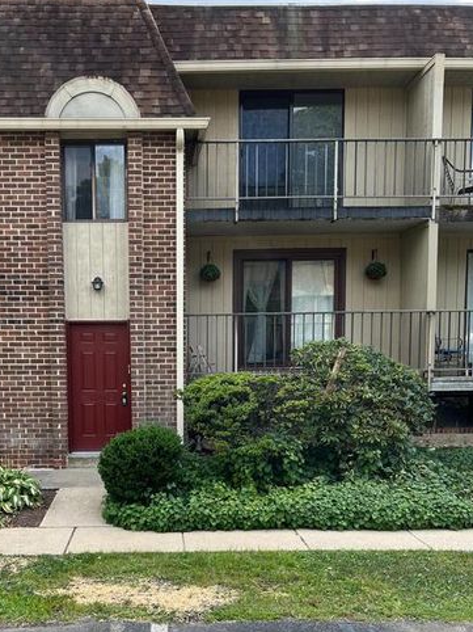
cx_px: 165
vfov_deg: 50.4
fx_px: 656
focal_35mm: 36
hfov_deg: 39.2
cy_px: 424
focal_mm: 5.7
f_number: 1.5
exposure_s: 1/797
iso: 50
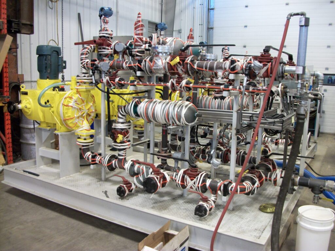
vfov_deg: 44.2
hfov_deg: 56.8
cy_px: 126
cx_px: 168
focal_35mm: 32
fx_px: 310
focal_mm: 5.7
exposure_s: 1/25
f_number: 2.9
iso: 160
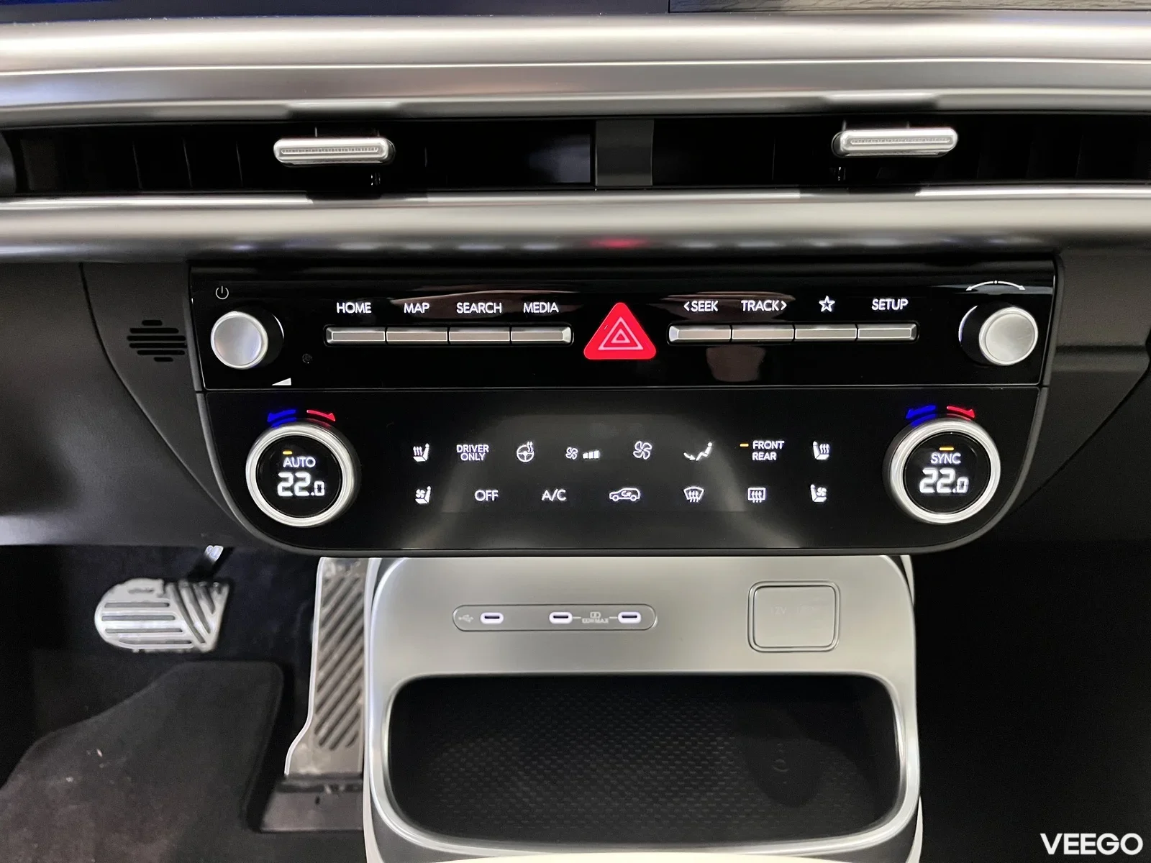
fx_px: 865
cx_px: 576
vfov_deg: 53.1
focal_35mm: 26
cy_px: 432
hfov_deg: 67.3
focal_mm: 5.1
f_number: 1.6
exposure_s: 1/38
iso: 640
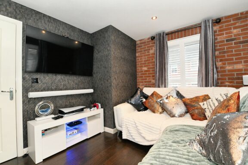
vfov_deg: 73.6
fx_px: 110
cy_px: 82
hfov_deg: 96.8
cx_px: 124
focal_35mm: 16
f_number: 10
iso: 6400
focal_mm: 16
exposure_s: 1/60
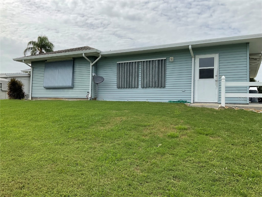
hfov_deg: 61.7
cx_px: 131
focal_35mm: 29
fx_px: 219
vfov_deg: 48.2
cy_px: 98
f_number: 1.8
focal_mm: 3
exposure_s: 1/2959
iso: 16
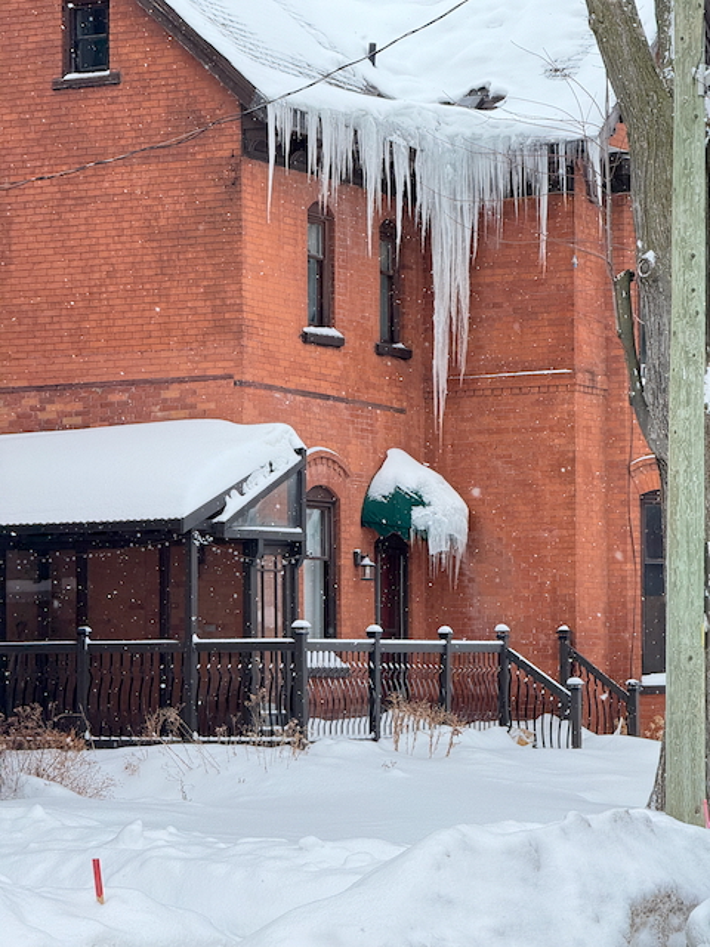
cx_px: 355
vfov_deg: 16.4
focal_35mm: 120
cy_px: 474
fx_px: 3282
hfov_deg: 12.3
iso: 64
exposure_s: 1/200
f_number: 2.8
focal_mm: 15.66
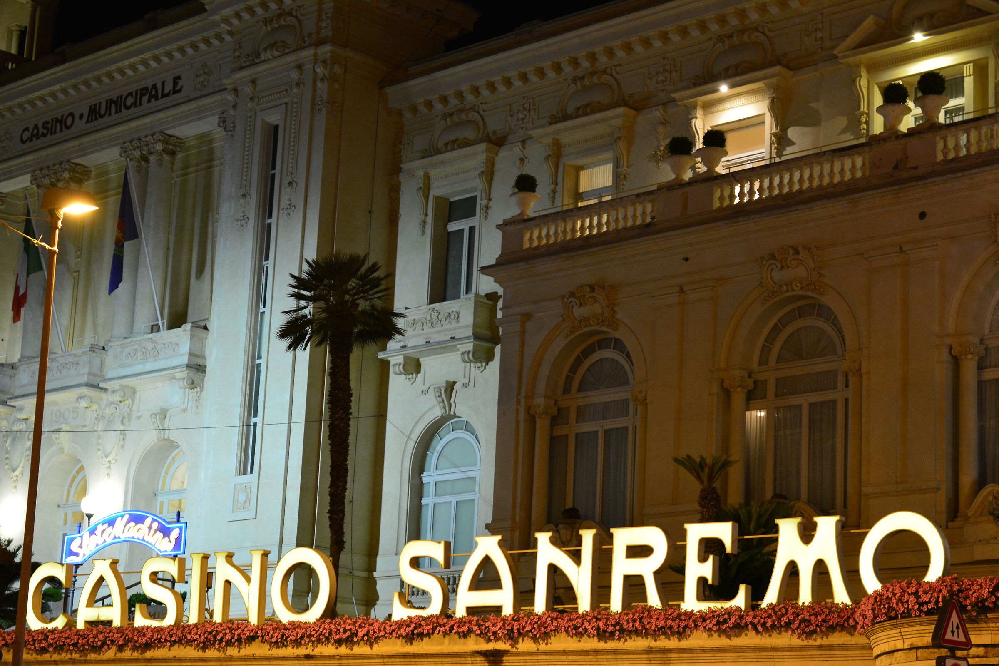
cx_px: 500
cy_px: 333
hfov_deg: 27.0
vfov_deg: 18.2
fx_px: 2081
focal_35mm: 75
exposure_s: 1/25
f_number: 4.5
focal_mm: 50
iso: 1000
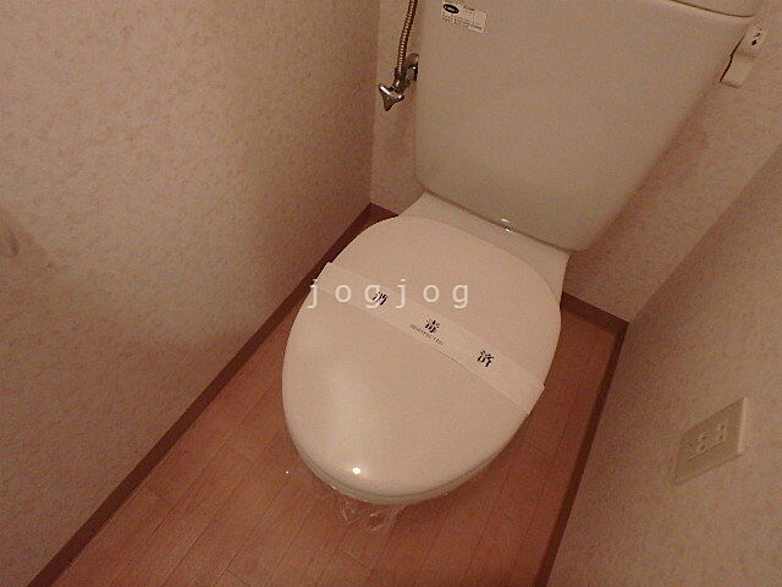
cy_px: 294
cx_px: 391
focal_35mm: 21
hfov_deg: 79.0
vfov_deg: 63.4
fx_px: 474
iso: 800
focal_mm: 3.7
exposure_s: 1/30
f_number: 3.5
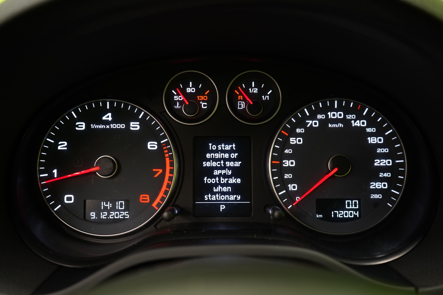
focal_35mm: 37
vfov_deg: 35.9
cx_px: 222
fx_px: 455
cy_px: 148
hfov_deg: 51.9
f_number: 5.6
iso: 1250
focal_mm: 37
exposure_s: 1/20
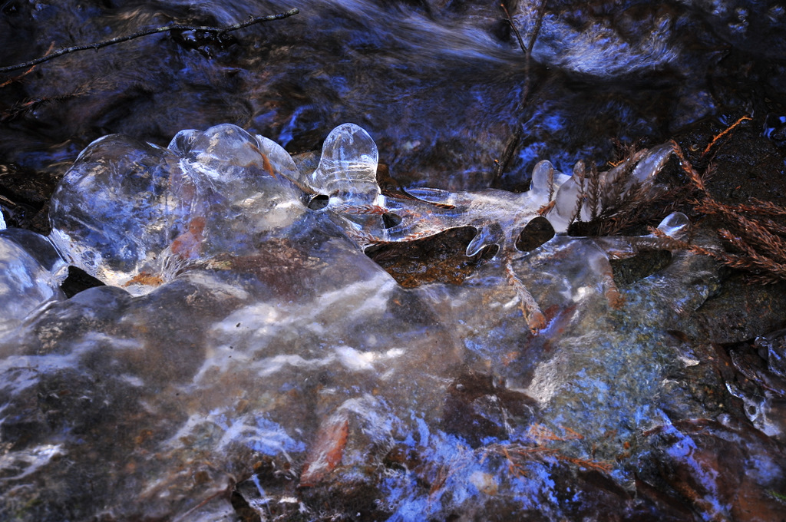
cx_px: 393
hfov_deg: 62.0
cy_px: 261
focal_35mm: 30
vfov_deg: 43.5
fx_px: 654
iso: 200
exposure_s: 1/15
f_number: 5.6
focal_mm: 20
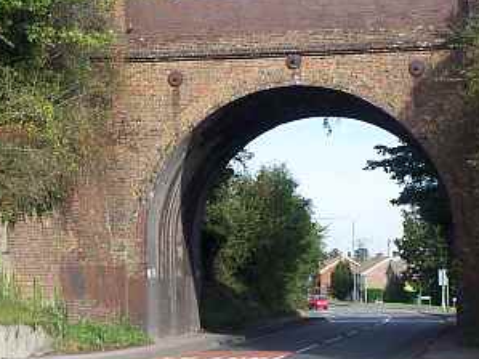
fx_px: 1411
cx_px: 223
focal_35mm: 102
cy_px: 113
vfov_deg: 14.5
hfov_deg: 19.3
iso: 64
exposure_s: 1/250
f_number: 4.1
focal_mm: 9.9
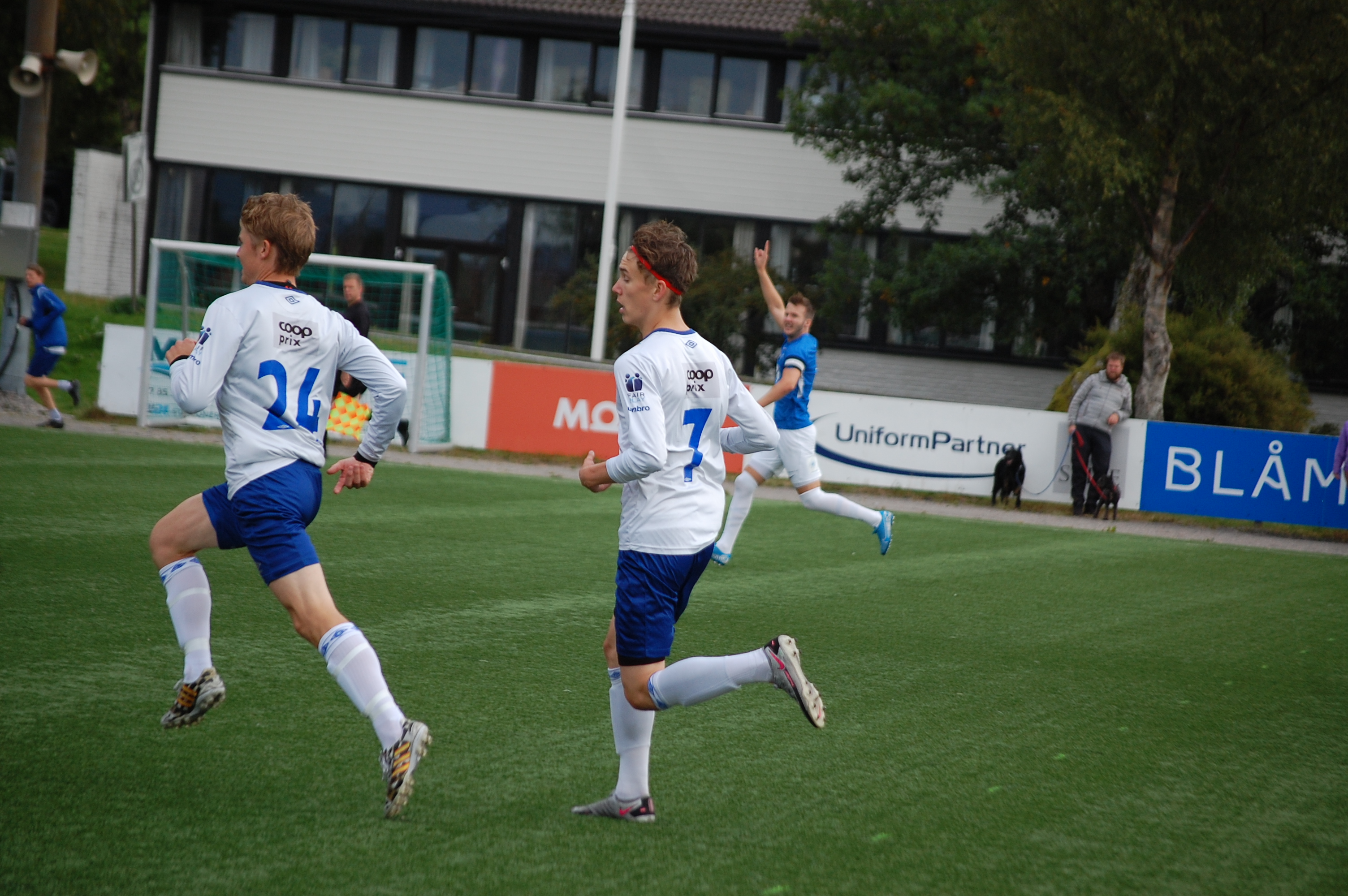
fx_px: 6509
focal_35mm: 174
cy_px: 448
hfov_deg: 11.8
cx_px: 674
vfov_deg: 7.9
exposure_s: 1/1000
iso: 360
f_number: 4.8
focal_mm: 116
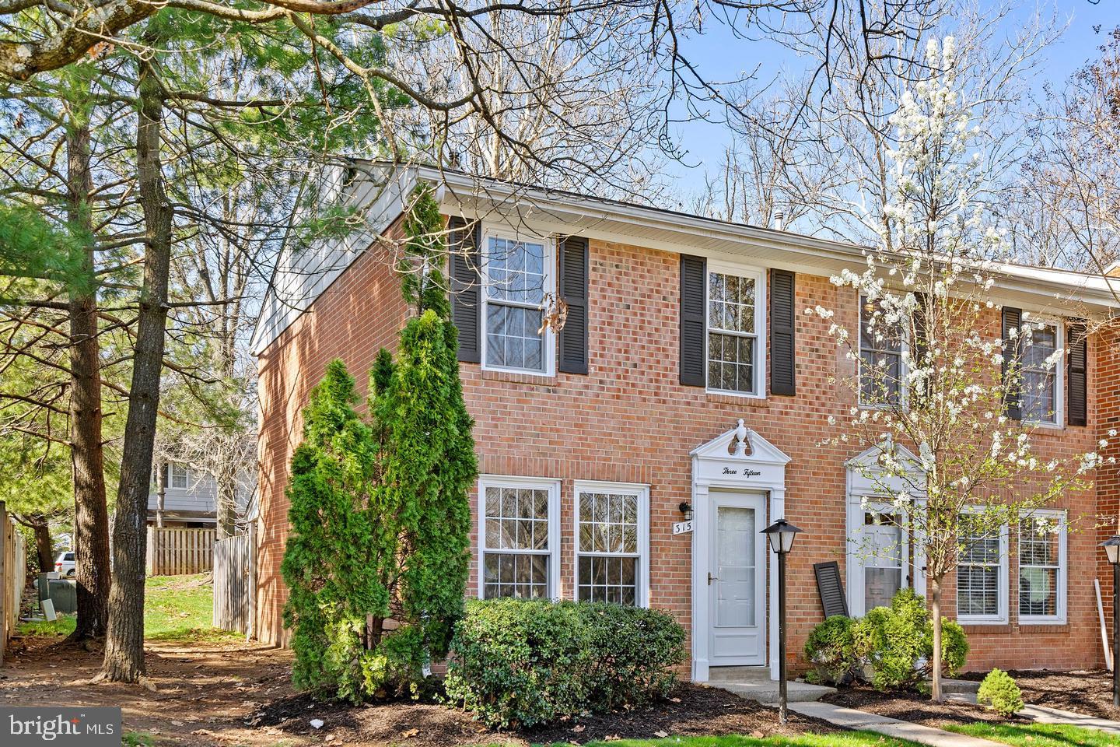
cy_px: 374
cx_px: 560
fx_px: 1058
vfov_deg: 38.9
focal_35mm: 34
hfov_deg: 55.8
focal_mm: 34
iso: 400
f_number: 8
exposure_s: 1/320
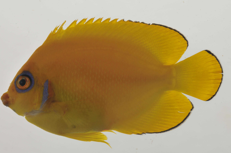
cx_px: 124
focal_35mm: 174
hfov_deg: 11.9
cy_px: 82
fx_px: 1112
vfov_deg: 7.9
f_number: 36
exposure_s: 1/60
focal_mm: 105
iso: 200
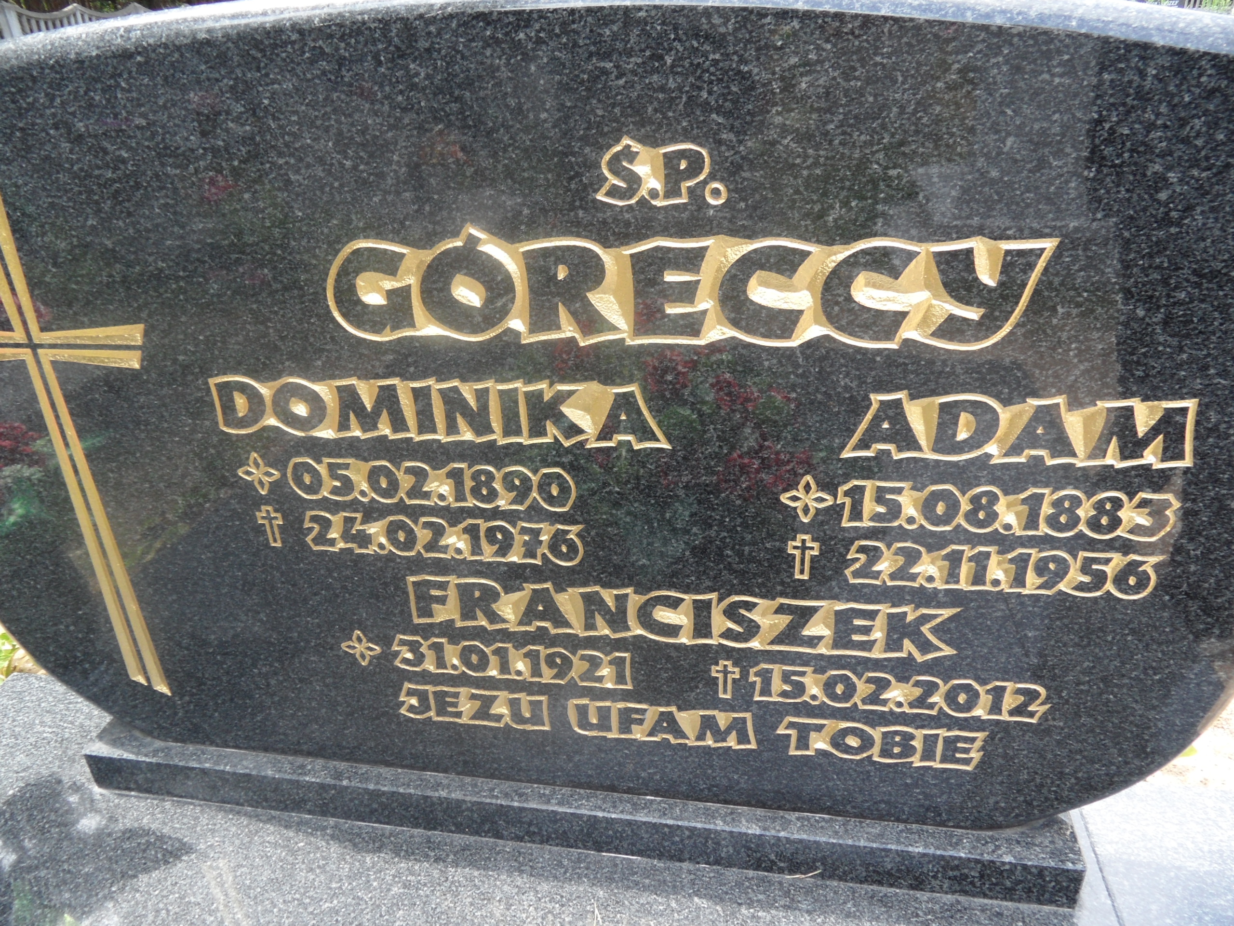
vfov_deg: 56.8
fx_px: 856
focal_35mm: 24
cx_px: 617
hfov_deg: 71.6
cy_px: 463
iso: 80
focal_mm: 3.9
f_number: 3.2
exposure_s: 1/125
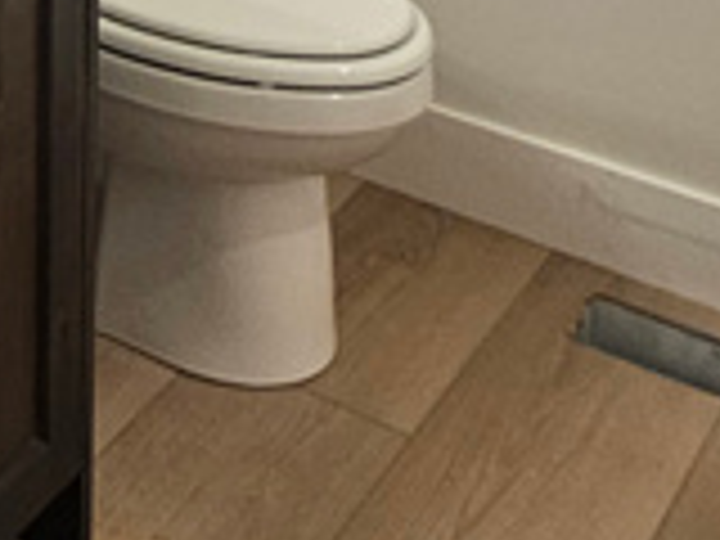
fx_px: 1726
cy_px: -594
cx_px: -387
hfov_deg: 20.0
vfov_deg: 14.3
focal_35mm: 83
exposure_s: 1/60
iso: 125
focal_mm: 2.2
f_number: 2.2
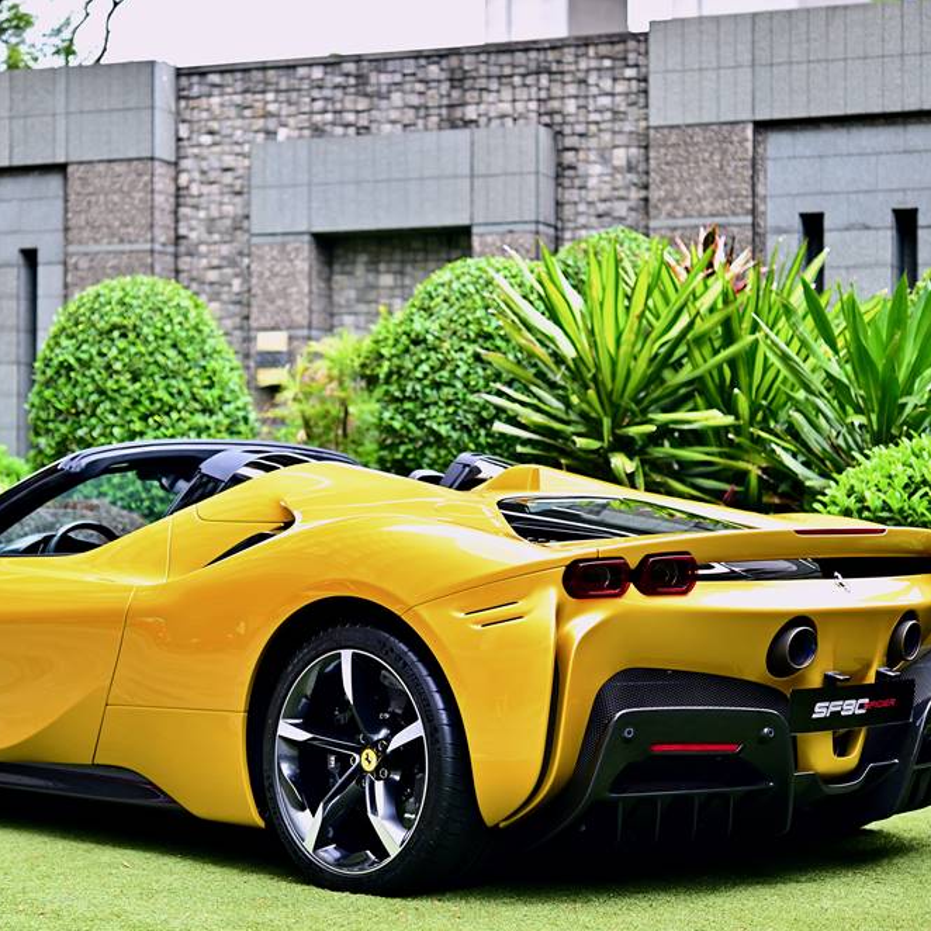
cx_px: 330
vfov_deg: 22.5
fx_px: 2343
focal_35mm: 77
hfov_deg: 22.4
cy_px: 466
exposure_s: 1/400
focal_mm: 60
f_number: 2.8
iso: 320
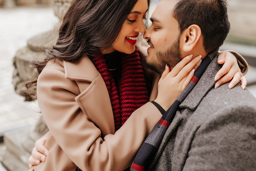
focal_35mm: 50
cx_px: 128
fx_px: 356
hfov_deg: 39.6
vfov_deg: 27.0
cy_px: 86
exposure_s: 1/250
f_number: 2
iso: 100
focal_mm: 50
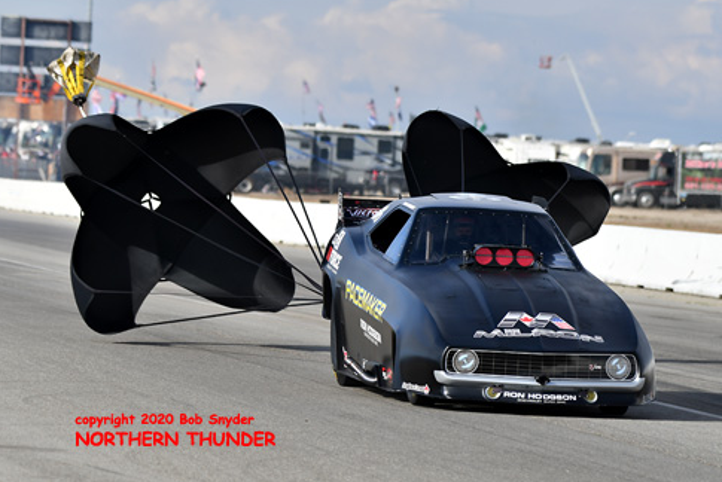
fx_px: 6201
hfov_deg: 6.7
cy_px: 238
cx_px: 356
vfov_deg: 4.5
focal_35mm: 309
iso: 160
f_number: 5.6
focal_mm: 200
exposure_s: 1/1000
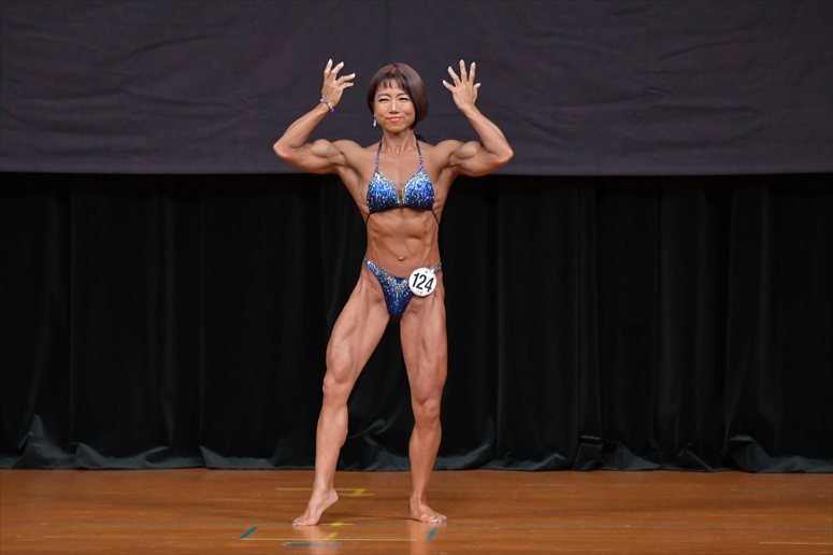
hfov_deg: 6.9
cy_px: 278
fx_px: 6938
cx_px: 416
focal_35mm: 300
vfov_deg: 4.6
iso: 4000
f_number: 5.6
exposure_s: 1/400
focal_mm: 200
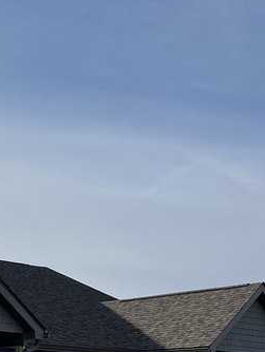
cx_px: -133
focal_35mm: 84
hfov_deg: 16.1
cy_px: 375
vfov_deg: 22.1
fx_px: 856
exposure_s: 1/6993
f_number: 1.5
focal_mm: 5.7
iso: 50
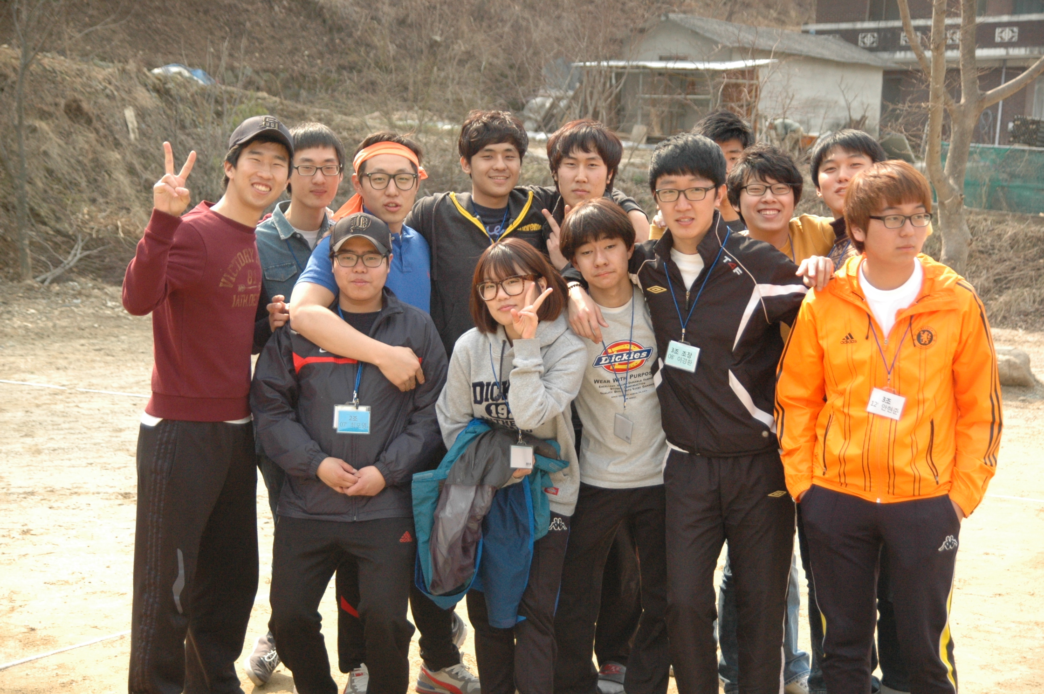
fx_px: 1651
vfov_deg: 23.7
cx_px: 522
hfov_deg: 35.1
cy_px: 347
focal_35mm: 57
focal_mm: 38
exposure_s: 1/3200
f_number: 2.8
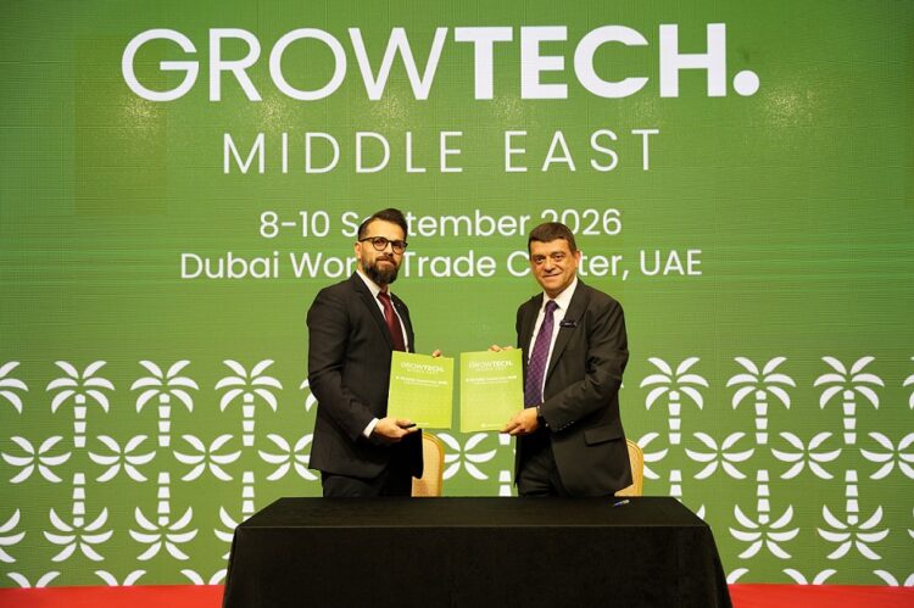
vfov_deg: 30.3
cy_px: 304
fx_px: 1124
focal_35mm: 44
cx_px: 457
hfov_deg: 44.3
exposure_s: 1/160
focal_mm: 44.3
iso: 1000
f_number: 2.8
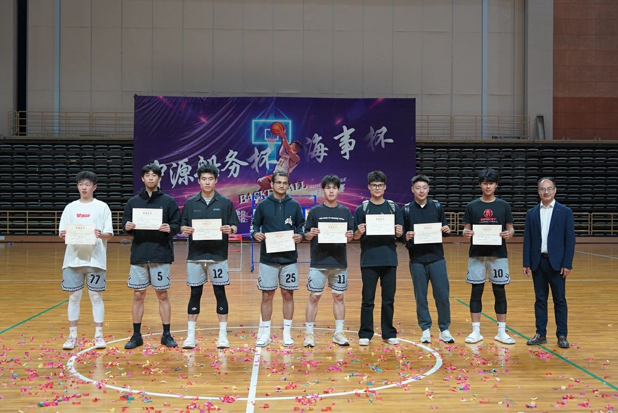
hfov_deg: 44.5
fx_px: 756
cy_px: 206
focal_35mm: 44
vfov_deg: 30.6
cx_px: 309
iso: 2000
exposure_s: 1/160
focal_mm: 44
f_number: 4
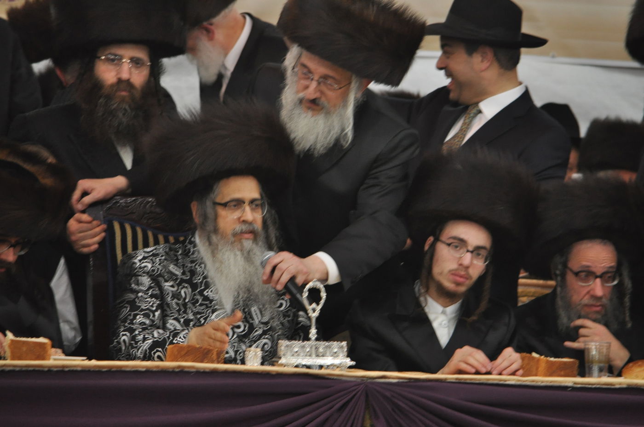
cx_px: 322
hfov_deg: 5.7
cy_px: 214
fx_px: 6430
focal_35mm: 360
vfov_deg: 3.8
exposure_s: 1/60
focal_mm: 240
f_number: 5.6
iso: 1000
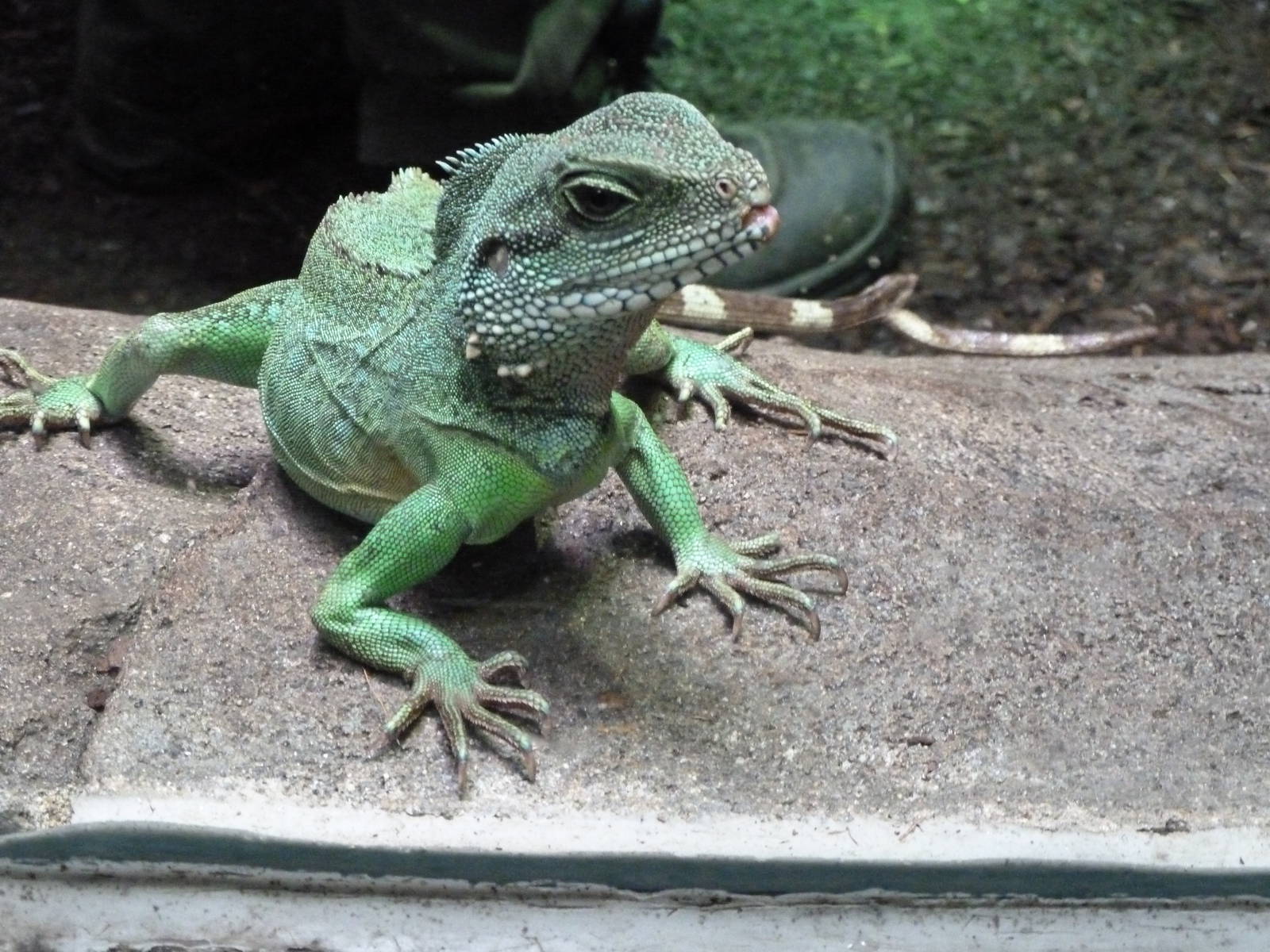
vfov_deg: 20.4
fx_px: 2642
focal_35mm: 72
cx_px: 635
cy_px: 476
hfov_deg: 27.0
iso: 1000
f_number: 4.1
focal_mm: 11.9
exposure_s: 1/15
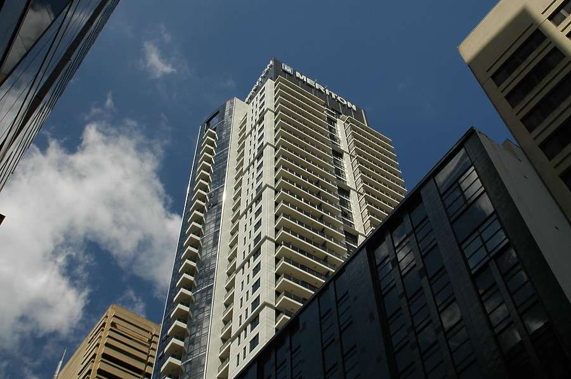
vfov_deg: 31.8
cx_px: 286
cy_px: 190
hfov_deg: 46.4
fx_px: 665
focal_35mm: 42
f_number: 10
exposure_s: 1/200
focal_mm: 28
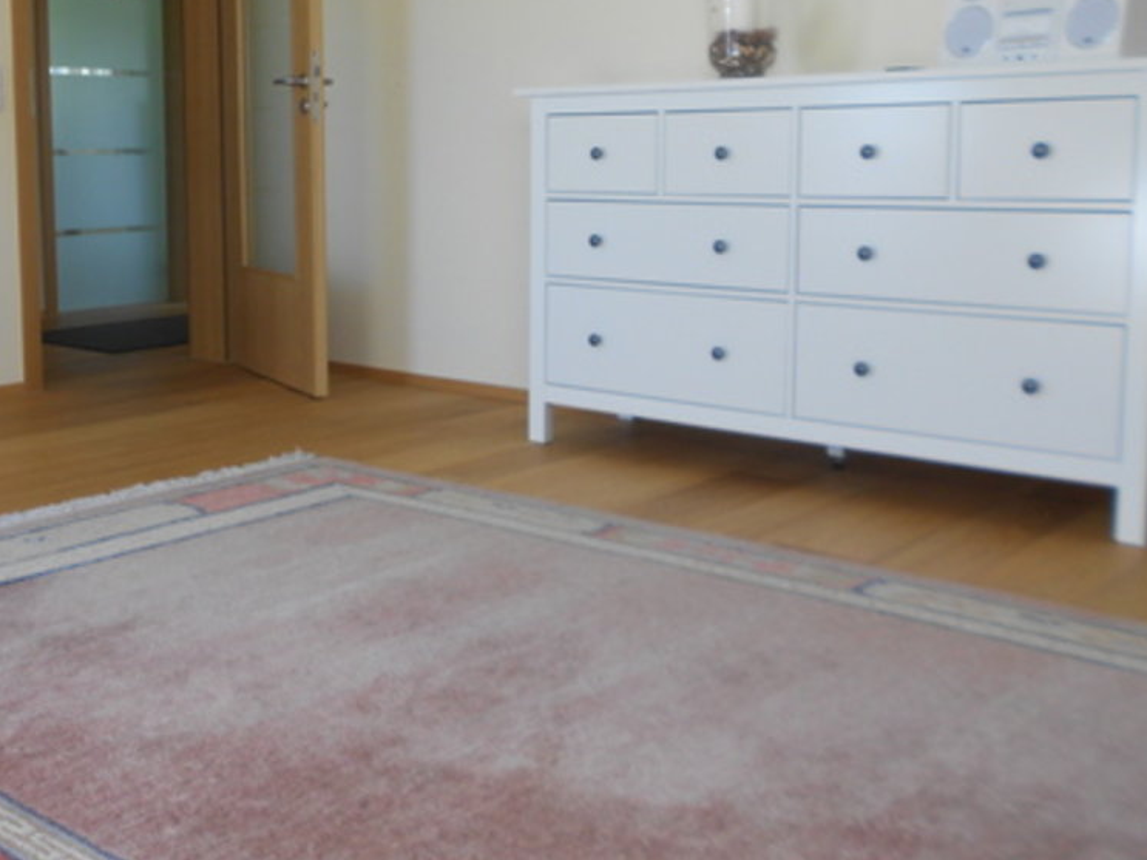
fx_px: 1391
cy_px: 295
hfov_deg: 43.6
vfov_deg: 34.1
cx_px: 307
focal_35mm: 42
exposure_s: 1/40
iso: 80
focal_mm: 4.6
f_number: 3.2
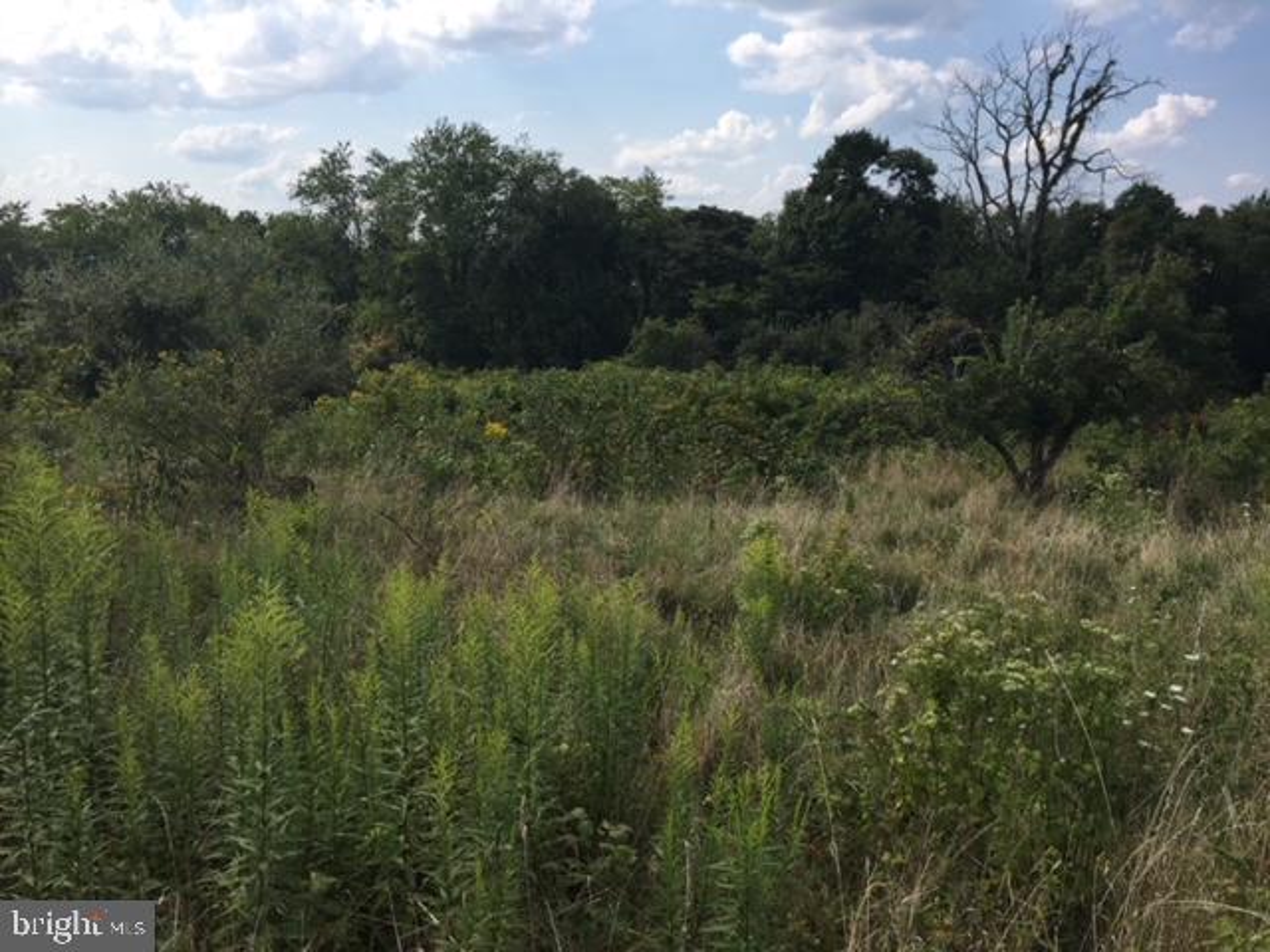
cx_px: 635
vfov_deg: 48.2
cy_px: 476
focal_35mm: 29
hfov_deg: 61.7
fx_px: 1064
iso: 32
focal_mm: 4.15
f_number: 2.2
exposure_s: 1/1647
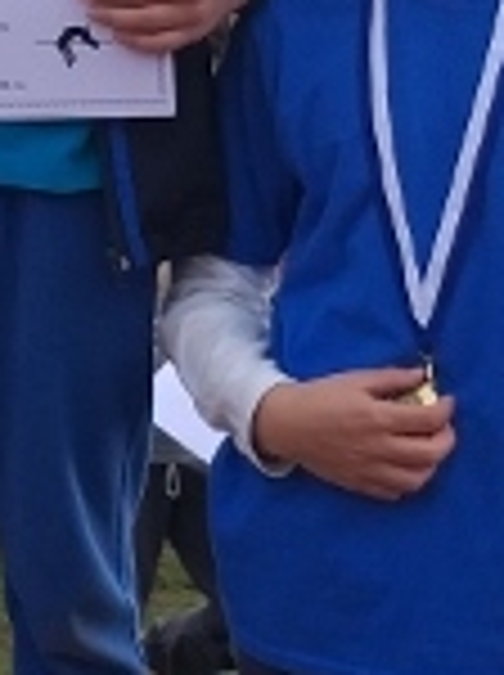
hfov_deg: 10.6
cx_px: 50
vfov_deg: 14.2
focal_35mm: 139
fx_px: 2706
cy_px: 333
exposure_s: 1/804
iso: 40
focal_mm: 3.93
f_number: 1.7
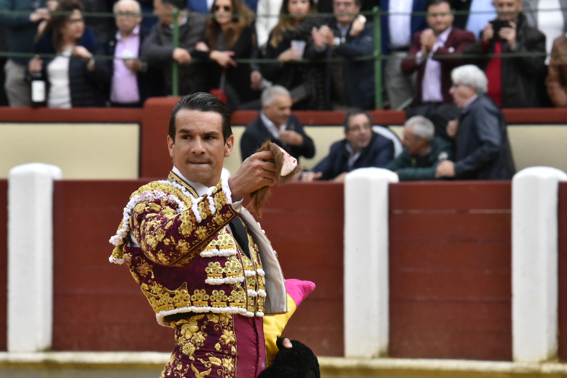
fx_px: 6757
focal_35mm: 429
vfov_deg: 3.2
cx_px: 280
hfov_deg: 4.8
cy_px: 201
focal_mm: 400
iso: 6400
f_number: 18
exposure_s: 1/800
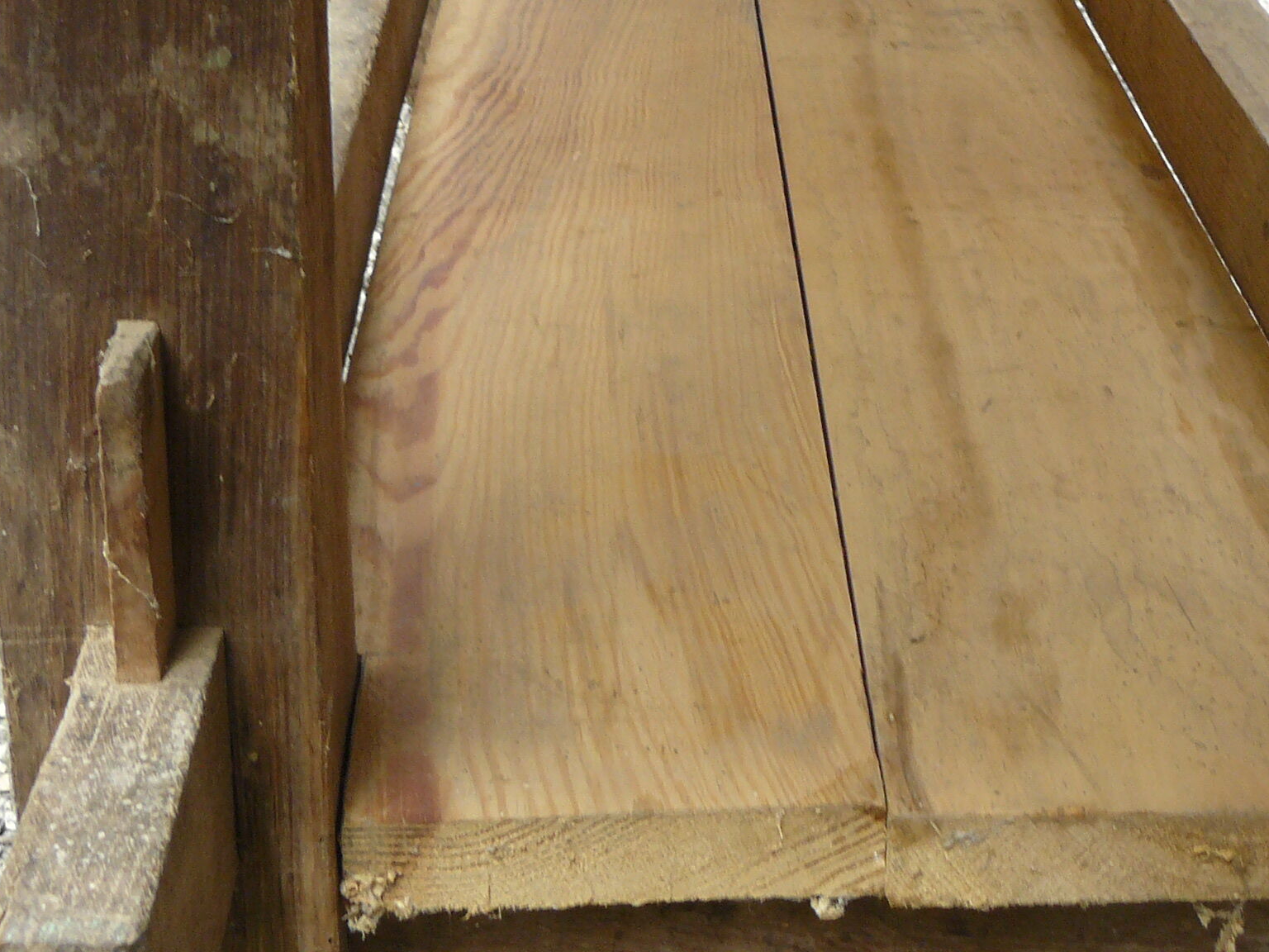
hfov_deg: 26.9
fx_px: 2639
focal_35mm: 72
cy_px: 172
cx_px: 807
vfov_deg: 20.2
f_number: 4
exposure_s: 1/200
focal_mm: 6
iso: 100
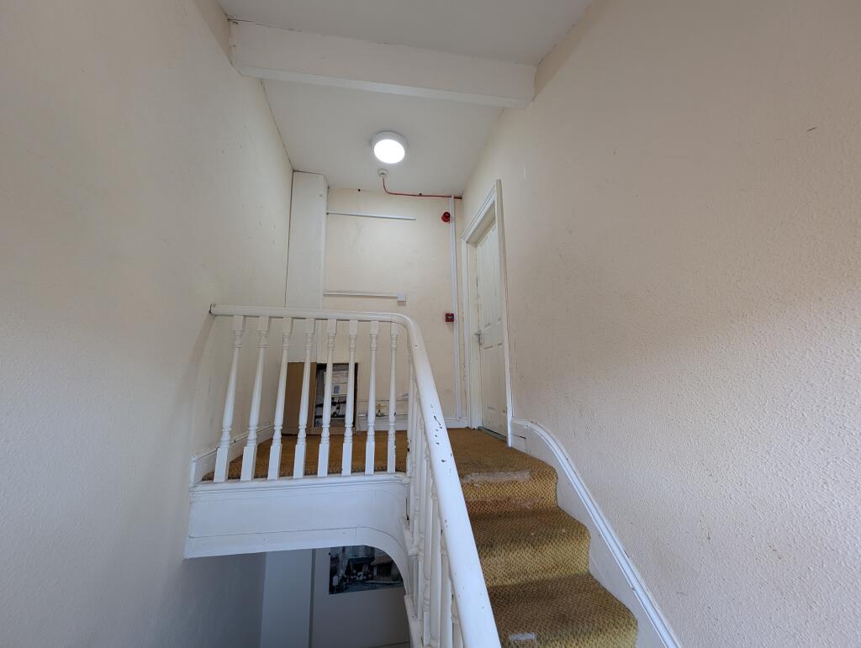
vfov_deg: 94.6
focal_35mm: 12
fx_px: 299
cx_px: 430
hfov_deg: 110.5
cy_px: 324
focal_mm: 2.23
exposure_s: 1/100
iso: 149
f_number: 1.95
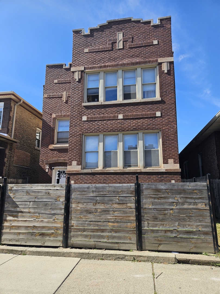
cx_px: 110
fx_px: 195
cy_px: 147
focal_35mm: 23
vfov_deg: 73.9
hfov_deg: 58.9
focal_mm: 5.4
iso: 25
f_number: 1.8
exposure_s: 1/1090
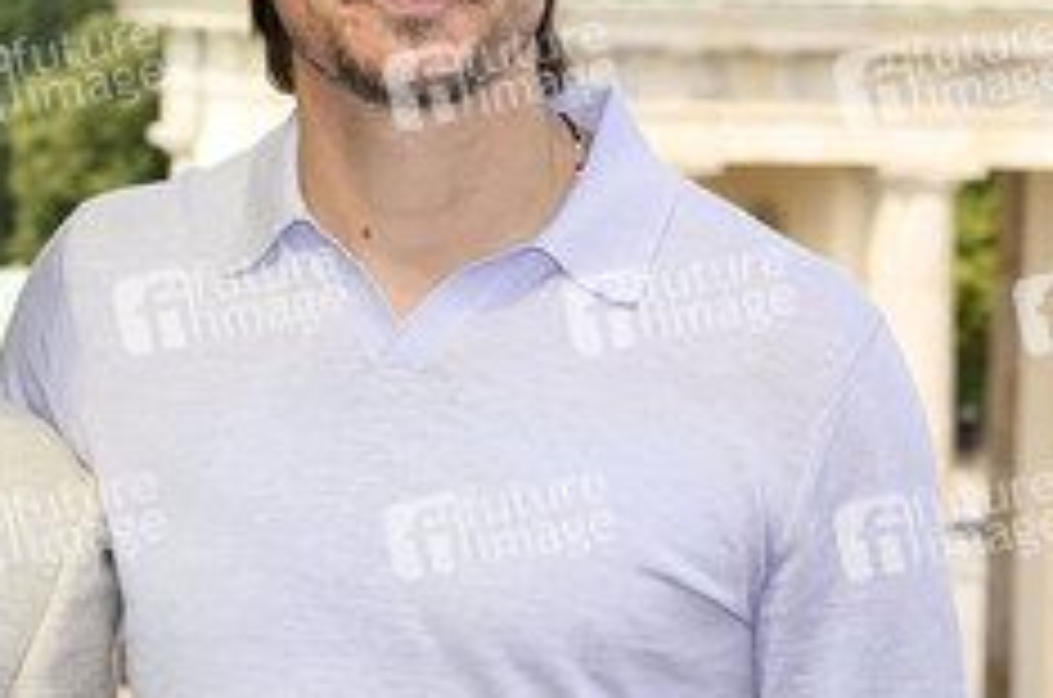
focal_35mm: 197
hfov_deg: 10.4
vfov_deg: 6.9
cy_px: 189
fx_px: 5750
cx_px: 110
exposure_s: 1/200
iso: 320
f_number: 11
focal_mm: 102
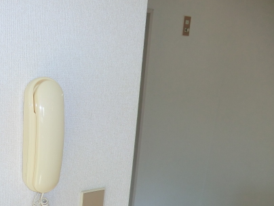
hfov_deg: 46.7
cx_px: 60
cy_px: 154
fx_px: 301
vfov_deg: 36.8
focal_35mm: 38
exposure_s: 1/60
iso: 80
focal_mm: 4.3
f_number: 3.2
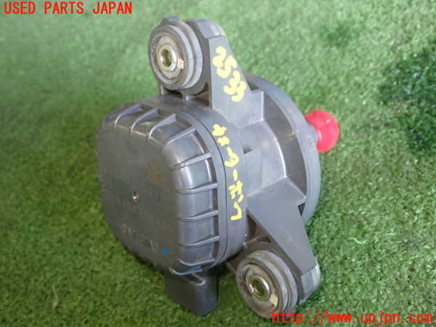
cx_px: 218
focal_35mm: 44
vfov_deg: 32.9
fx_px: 554
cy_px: 164
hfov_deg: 42.9
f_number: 2.9
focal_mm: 7.84
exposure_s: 1/40
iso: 500
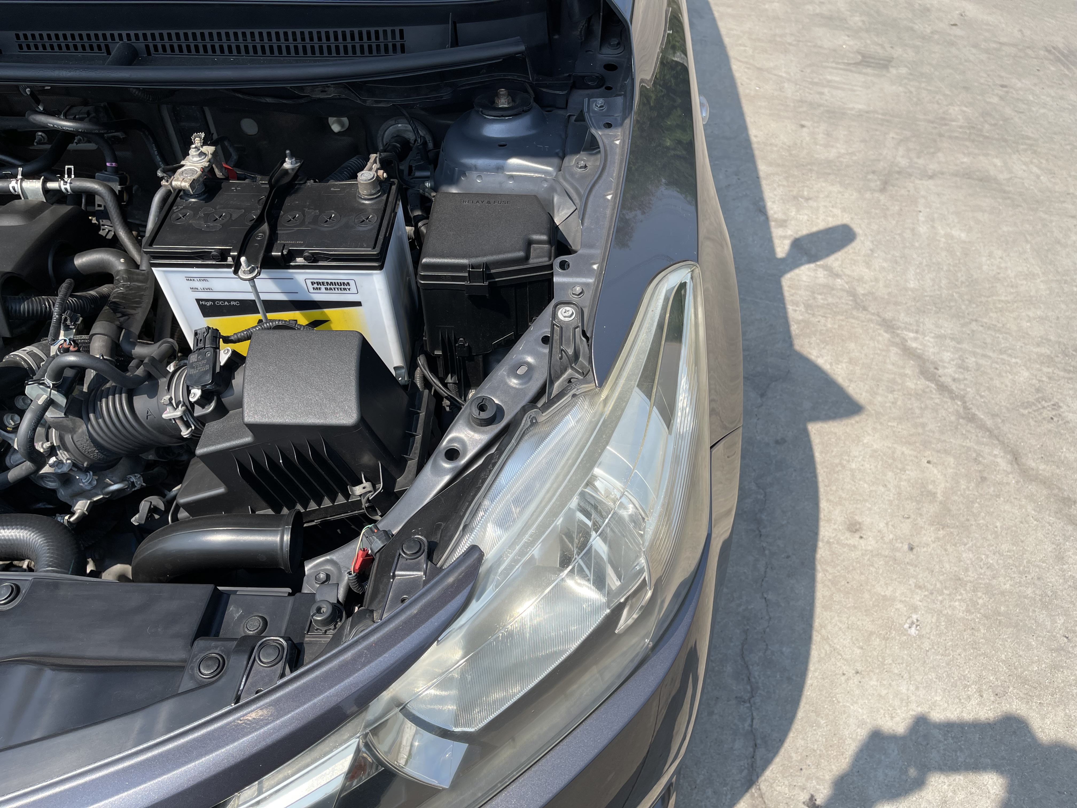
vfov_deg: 54.9
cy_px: 404
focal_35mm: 25
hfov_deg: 69.4
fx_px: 778
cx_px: 538
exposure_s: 1/2203
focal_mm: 5.1
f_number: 1.6
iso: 32
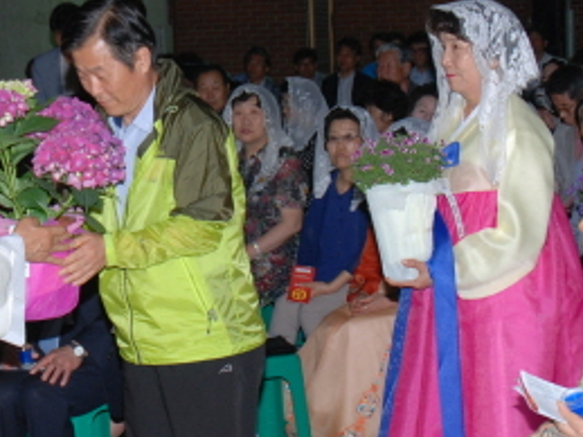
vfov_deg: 14.7
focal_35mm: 100
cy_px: 193
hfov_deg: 19.4
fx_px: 1689
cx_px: 124
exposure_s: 1/60
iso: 200
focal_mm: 25
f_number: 5.6
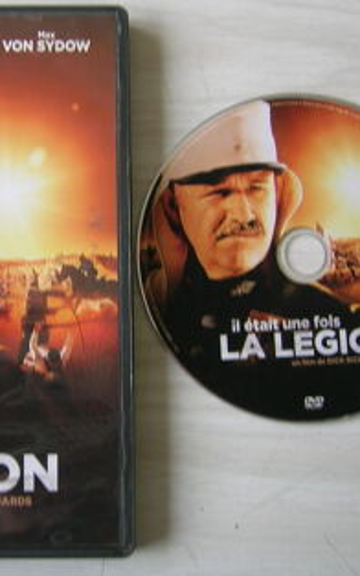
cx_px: 72
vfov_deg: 36.9
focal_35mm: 55
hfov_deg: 23.2
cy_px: 271
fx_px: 864
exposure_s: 1/13.5
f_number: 2.9
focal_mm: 5.7
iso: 50
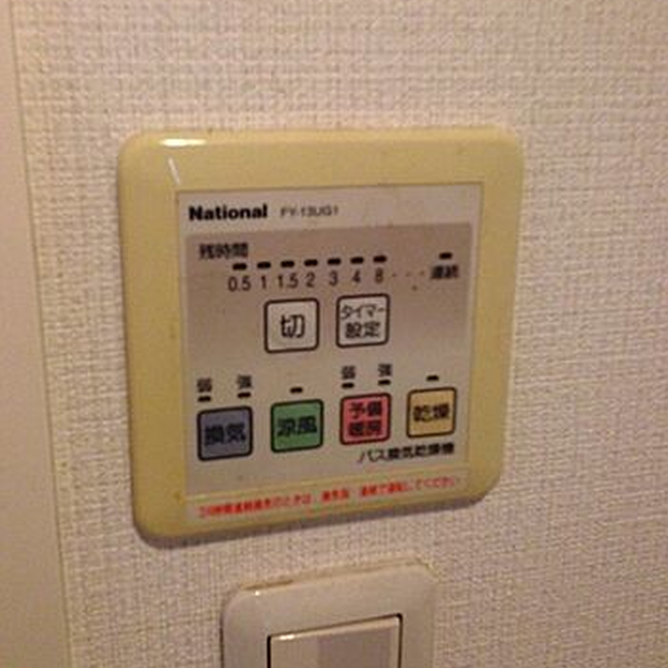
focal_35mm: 40
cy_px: 246
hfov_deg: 41.9
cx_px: 340
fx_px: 873
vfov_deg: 41.5
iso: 160
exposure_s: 1/20
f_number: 2.4
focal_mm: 4.12
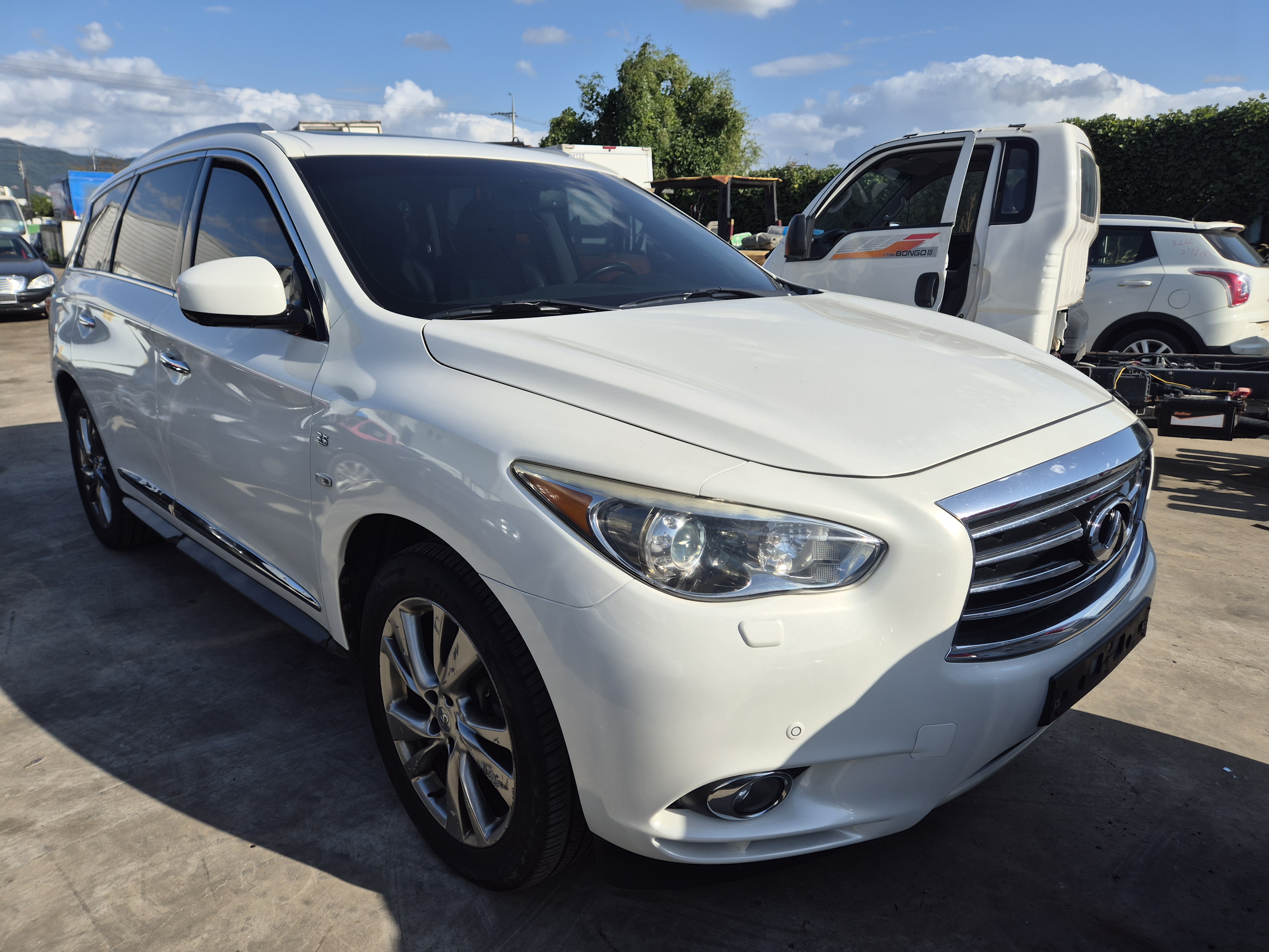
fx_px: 843
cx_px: 634
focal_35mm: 23
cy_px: 476
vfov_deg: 58.9
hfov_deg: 73.9
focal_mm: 5.4
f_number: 1.8
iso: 25
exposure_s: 1/2656
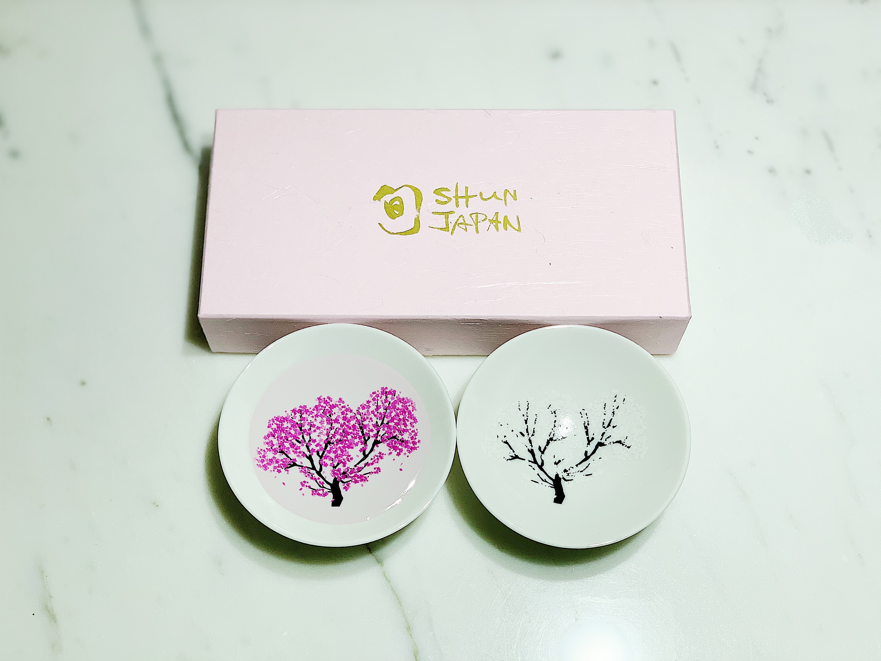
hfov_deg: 36.8
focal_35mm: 52
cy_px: 330
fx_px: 1323
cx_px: 440
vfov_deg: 28.0
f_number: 2.4
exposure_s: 1/98
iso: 50
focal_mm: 6
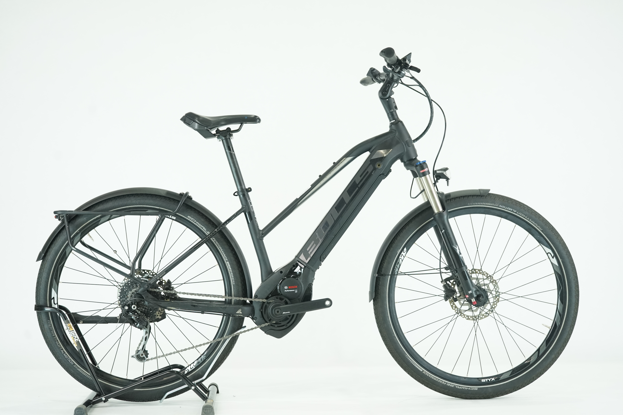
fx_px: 952
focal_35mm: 55
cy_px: 208
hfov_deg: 36.2
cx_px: 312
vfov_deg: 24.6
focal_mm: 55
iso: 2000
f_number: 5
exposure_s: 1/200
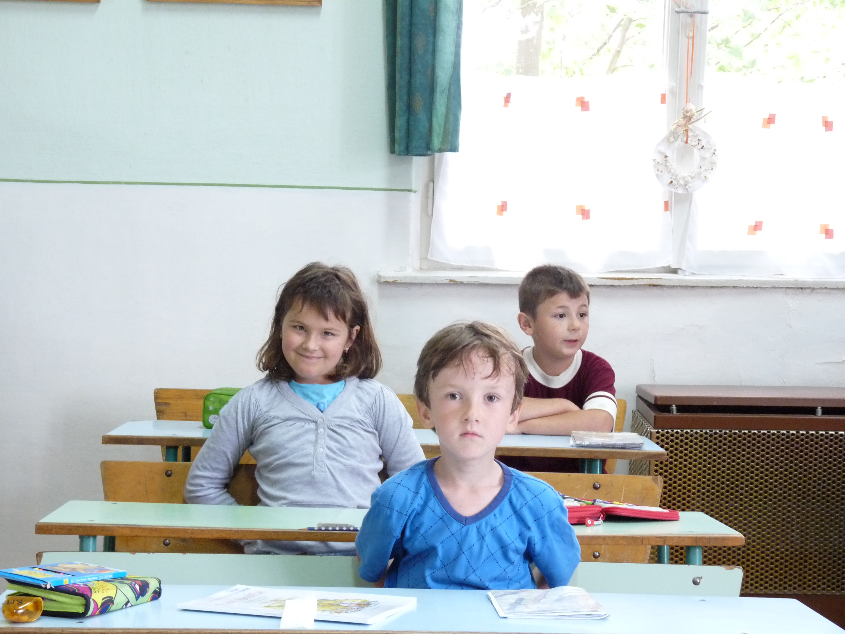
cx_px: 422
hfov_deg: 25.0
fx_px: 1904
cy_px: 317
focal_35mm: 78
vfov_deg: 18.9
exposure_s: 1/25
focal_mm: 13.8
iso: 400
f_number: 3.4
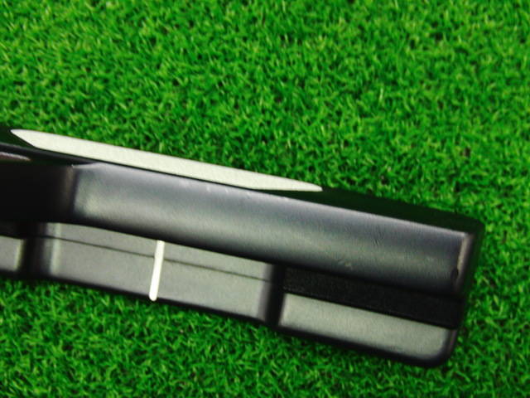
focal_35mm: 37
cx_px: 265
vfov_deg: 38.7
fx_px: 567
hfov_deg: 50.1
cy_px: 199
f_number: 3.6
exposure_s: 1/30
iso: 400
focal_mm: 6.42
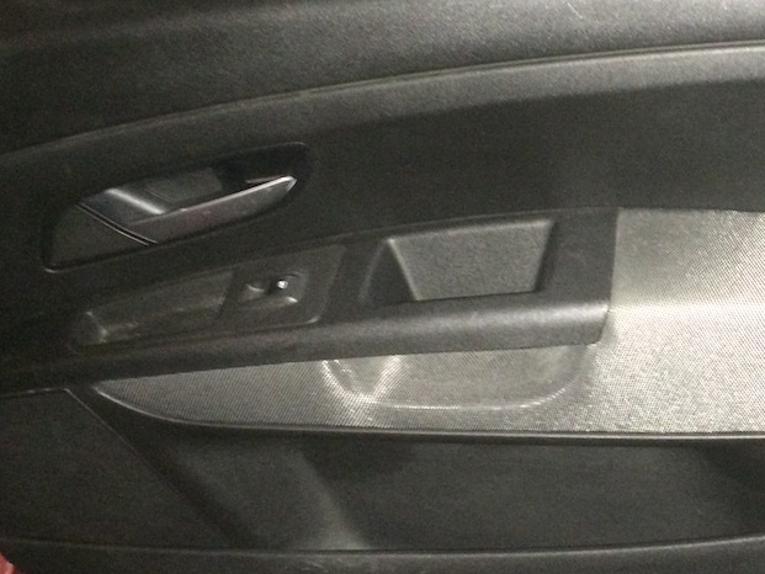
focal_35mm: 56
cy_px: 257
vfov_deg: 26.1
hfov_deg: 32.9
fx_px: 1238
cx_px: 660
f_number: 2.2
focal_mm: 4.15
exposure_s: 1/17
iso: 640
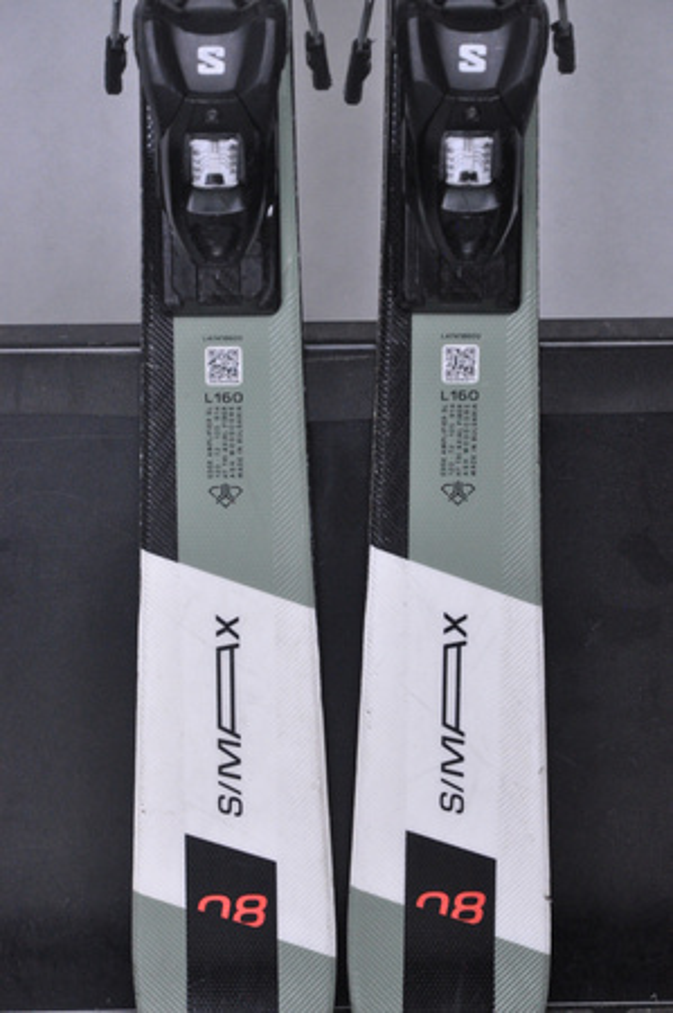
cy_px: 506
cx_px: 336
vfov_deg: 16.1
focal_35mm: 128
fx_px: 3583
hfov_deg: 10.7
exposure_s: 1/125
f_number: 8
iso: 3200
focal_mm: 85
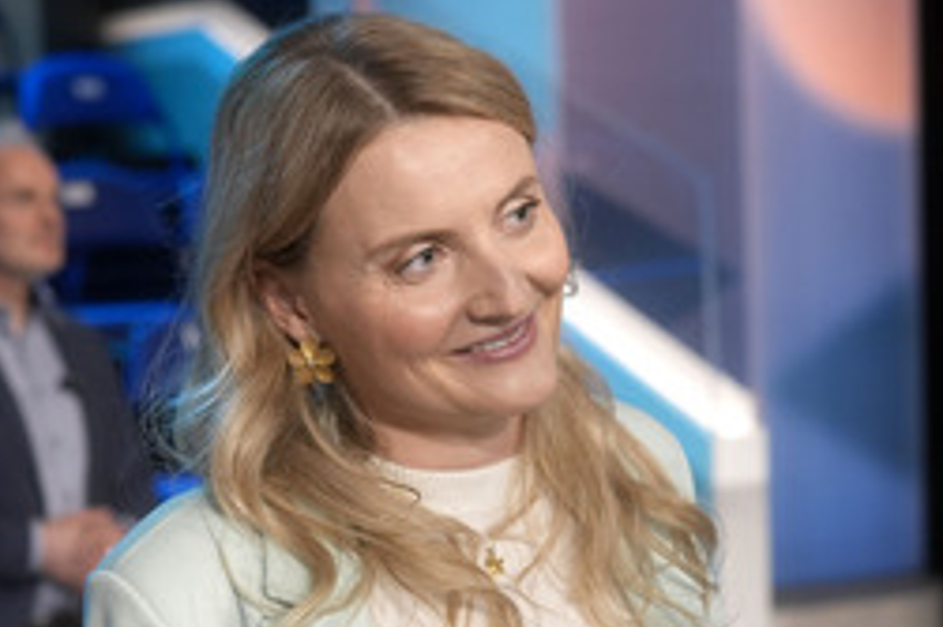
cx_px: 776
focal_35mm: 81
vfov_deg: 16.7
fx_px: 2120
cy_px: 496
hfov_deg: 24.6
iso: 640
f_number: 2.2
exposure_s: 1/80
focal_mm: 30
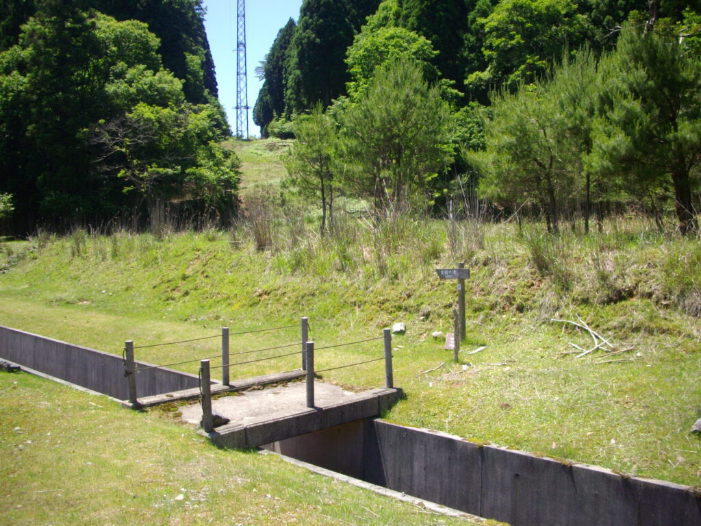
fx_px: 749
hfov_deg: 50.1
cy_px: 263
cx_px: 350
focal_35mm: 37
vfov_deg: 38.7
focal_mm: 6.2
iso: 100
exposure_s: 1/160
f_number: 5.6
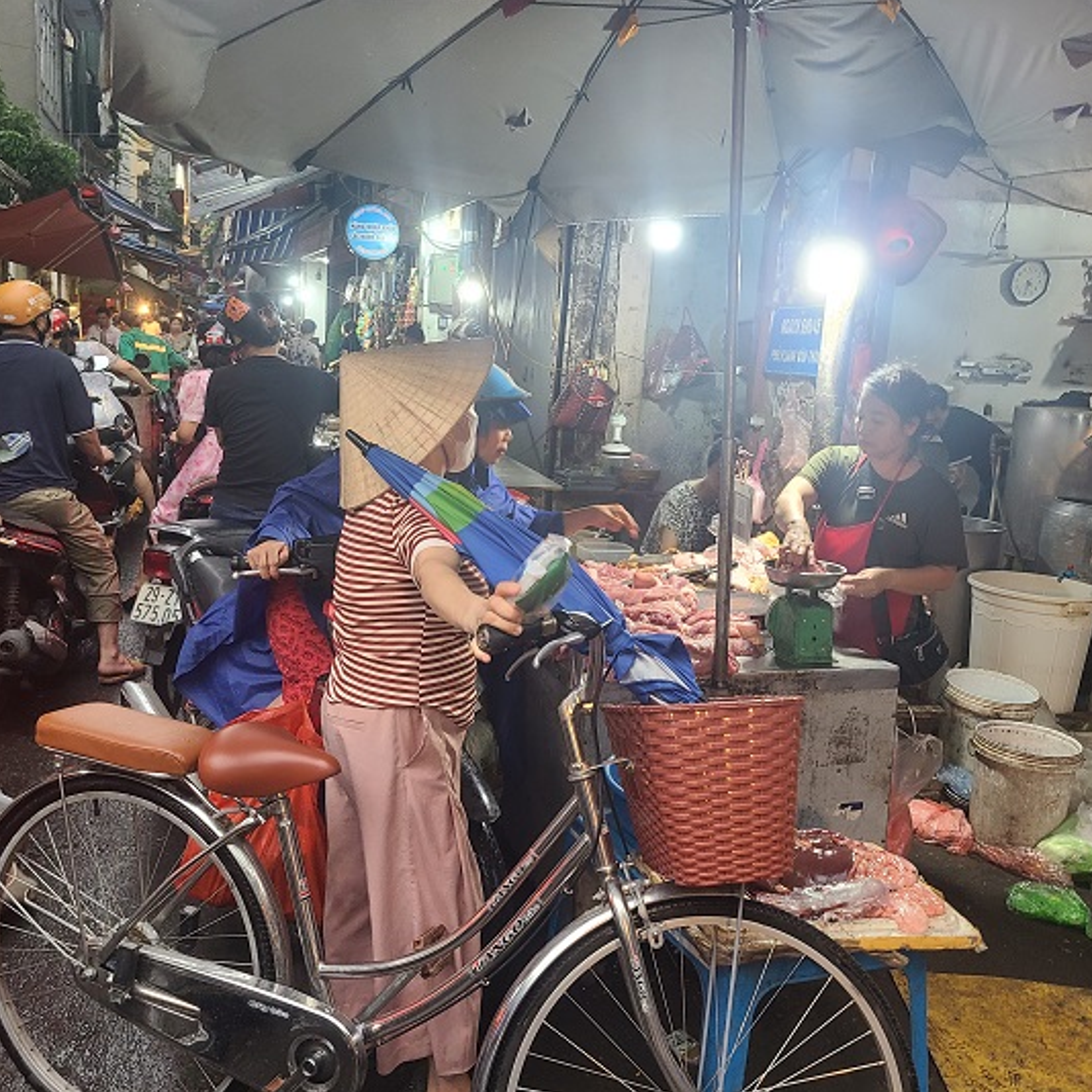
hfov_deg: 52.5
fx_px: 1106
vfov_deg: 52.5
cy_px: 548
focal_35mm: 31
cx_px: 528
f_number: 1.8
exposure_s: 1/50
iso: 160
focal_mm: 5.4
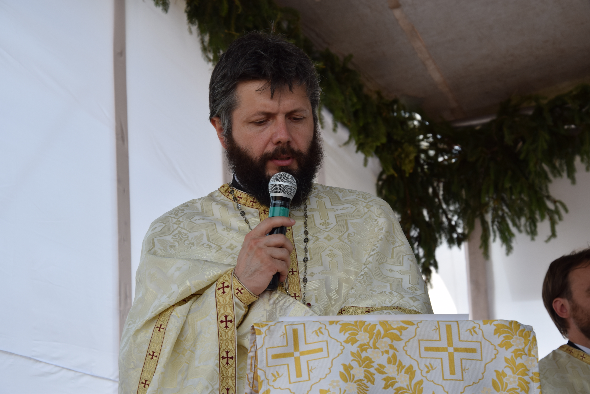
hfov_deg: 18.2
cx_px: 295
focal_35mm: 112
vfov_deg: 12.2
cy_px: 197
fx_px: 1844
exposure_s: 1/100
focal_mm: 75
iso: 100
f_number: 8
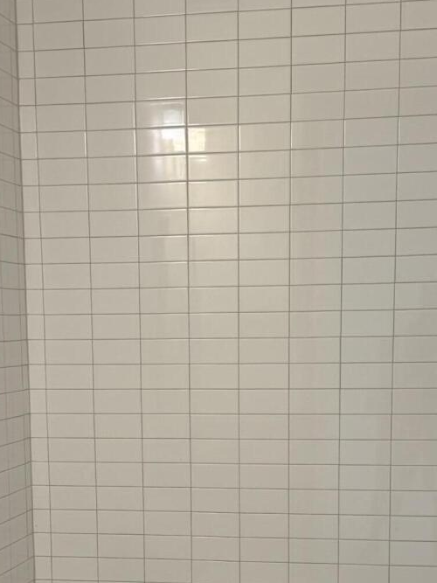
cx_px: 212
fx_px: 1212
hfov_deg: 20.4
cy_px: 507
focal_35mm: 72
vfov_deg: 26.3
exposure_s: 1/120
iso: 80
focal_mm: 6.76
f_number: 1.78
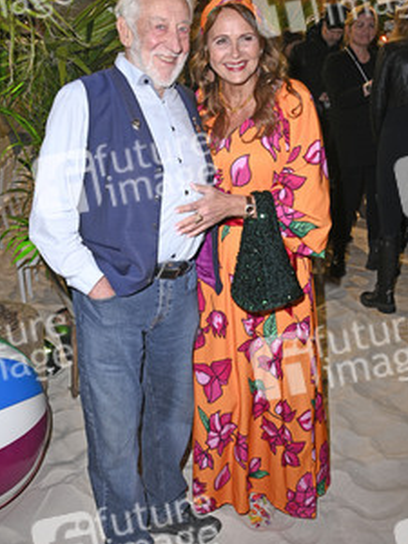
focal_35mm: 41
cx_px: 178
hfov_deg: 35.1
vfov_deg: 45.8
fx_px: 644
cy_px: 267
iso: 800
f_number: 4.5
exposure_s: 1/160
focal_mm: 32
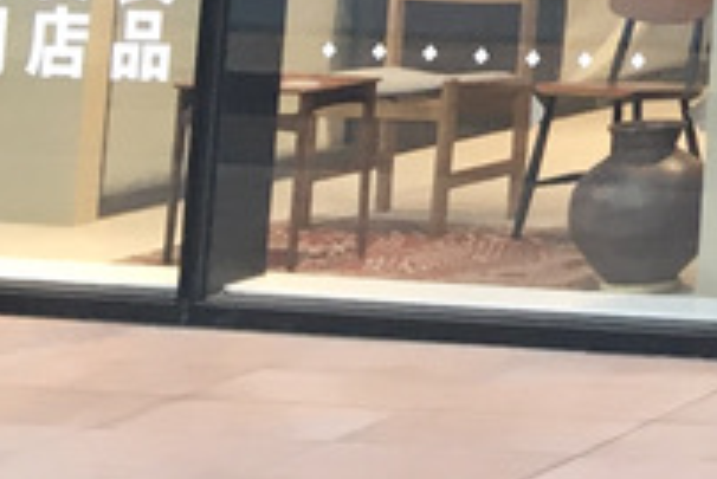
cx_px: 1636
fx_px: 3049
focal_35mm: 153
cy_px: -766
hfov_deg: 11.4
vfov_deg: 8.1
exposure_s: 1/30
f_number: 2.2
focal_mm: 4.15
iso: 50
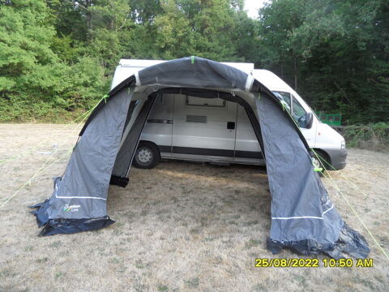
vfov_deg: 56.8
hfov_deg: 71.6
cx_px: 194
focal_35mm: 24
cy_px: 146
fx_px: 270
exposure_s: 1/90
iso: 100
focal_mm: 3.9
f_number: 3.2
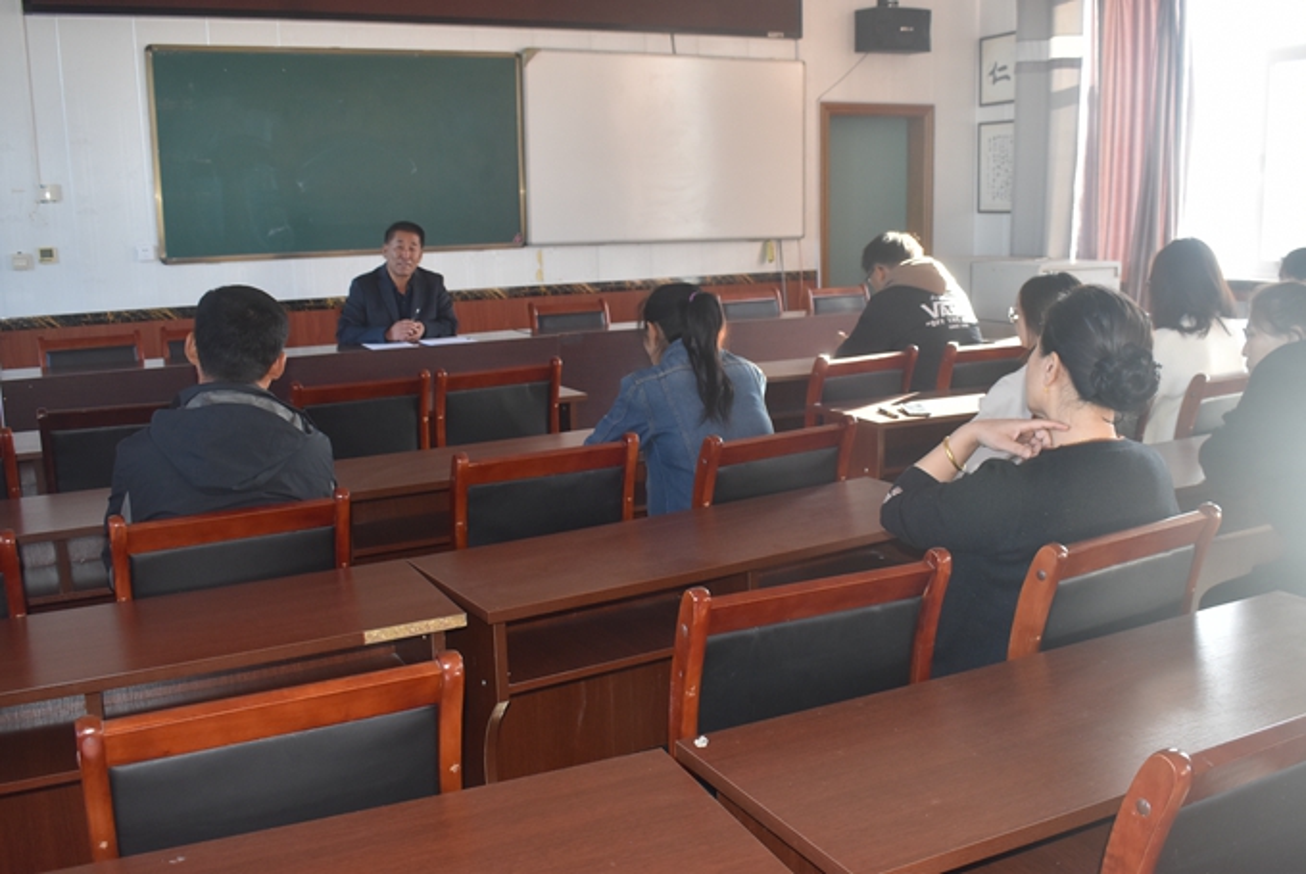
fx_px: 1253
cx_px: 653
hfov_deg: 55.1
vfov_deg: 38.5
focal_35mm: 34
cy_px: 437
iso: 800
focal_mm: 23
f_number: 5
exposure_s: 1/100
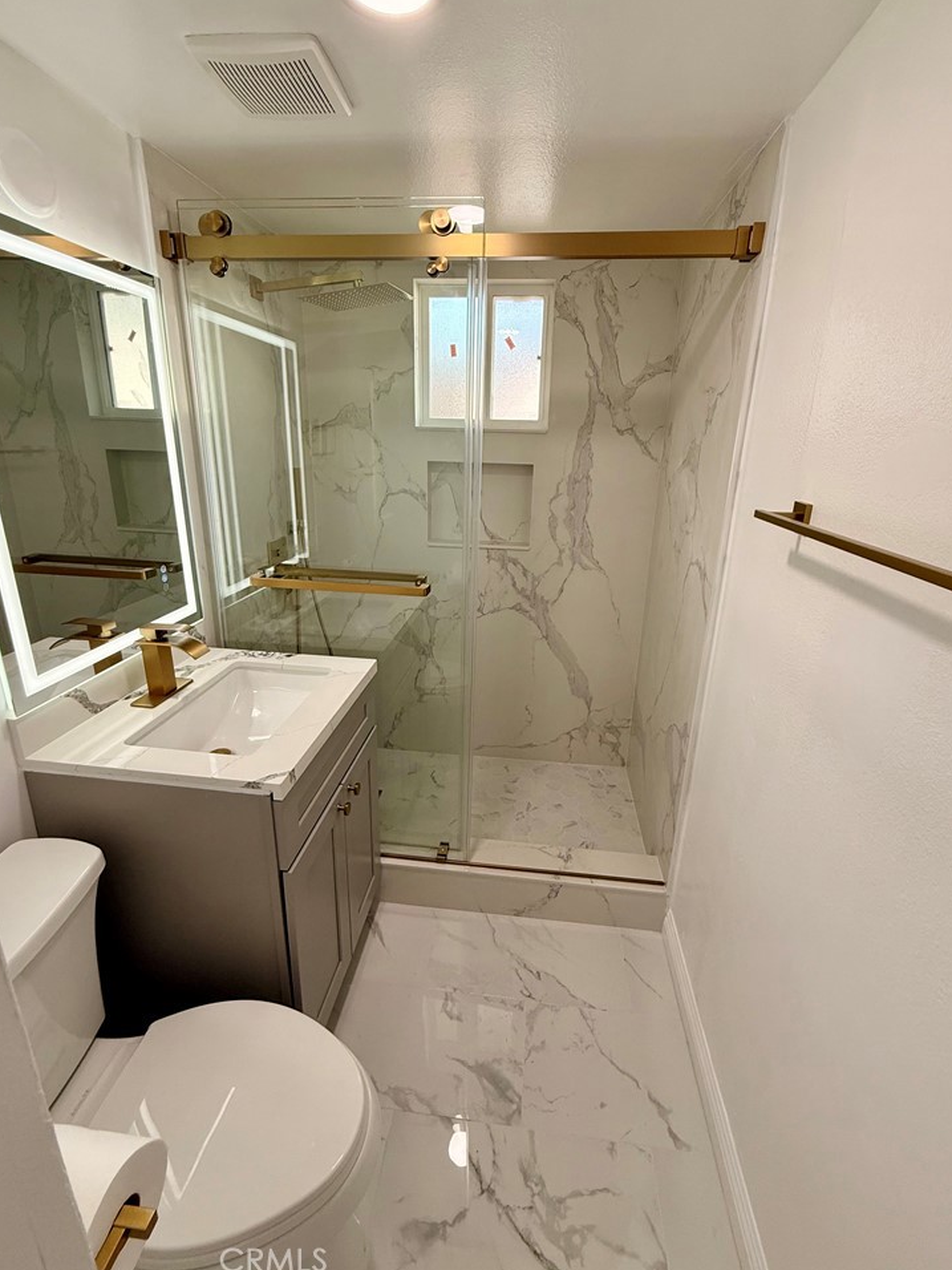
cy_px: 599
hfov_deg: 81.7
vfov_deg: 98.1
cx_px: 482
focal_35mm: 15
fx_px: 550
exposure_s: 1/120
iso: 160
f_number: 2.2
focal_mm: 2.22
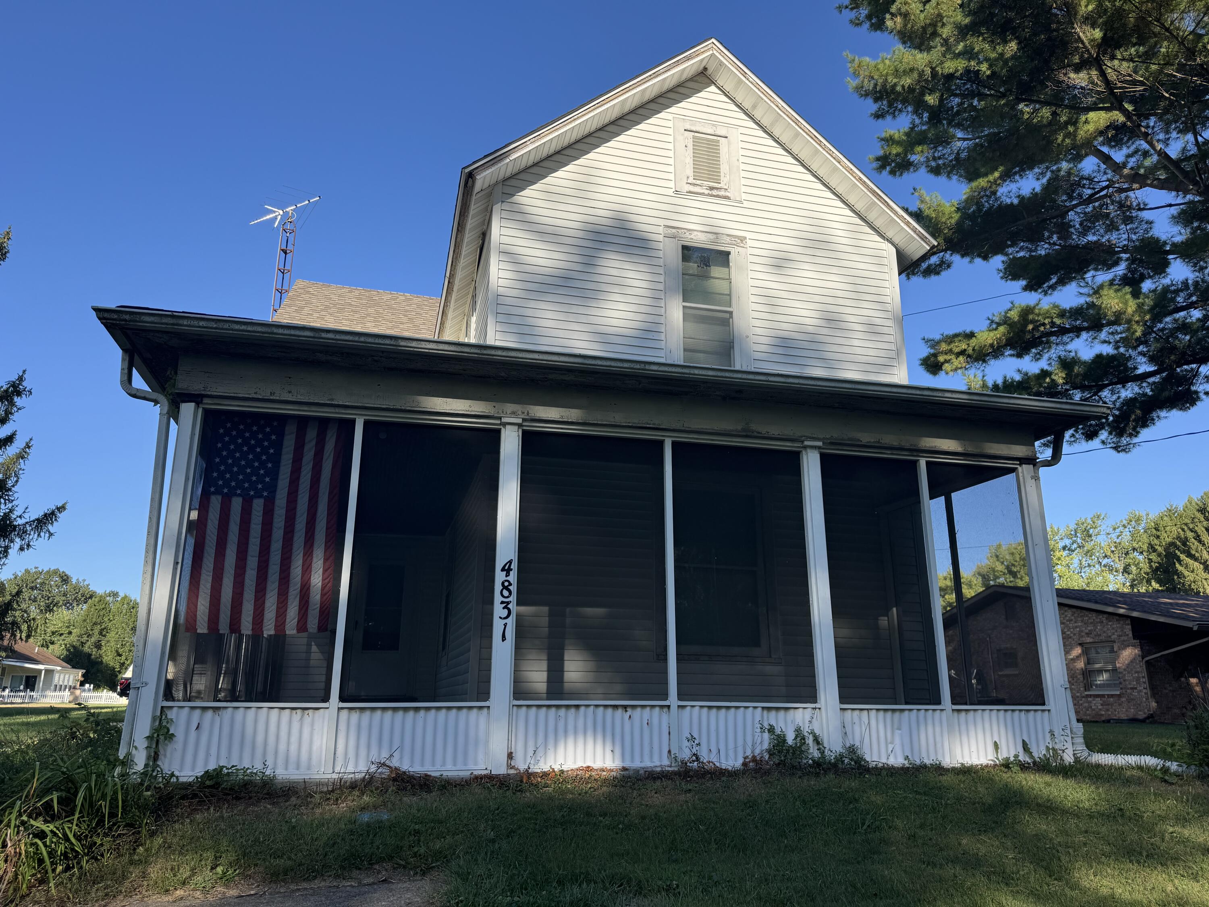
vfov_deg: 56.8
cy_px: 454
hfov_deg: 71.6
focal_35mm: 24
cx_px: 604
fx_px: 838
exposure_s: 1/1980
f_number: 1.78
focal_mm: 6.76
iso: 80
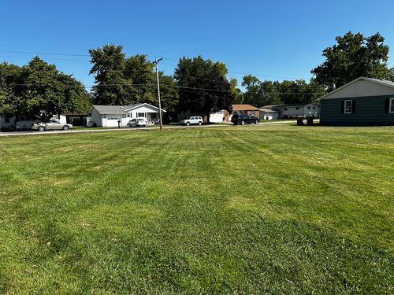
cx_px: 197
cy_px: 148
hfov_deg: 71.6
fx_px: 273
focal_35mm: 24
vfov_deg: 56.8
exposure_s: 1/3356
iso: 80
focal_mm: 6.86
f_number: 1.78
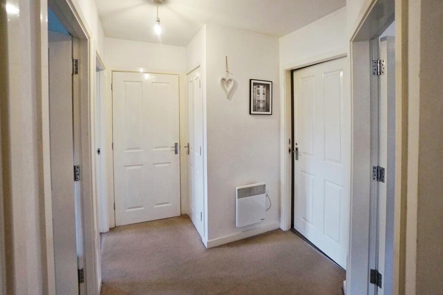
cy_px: 148
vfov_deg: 77.3
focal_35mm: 15
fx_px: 185
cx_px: 222
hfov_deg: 100.4
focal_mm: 10
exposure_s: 1/160
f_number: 4
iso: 1600
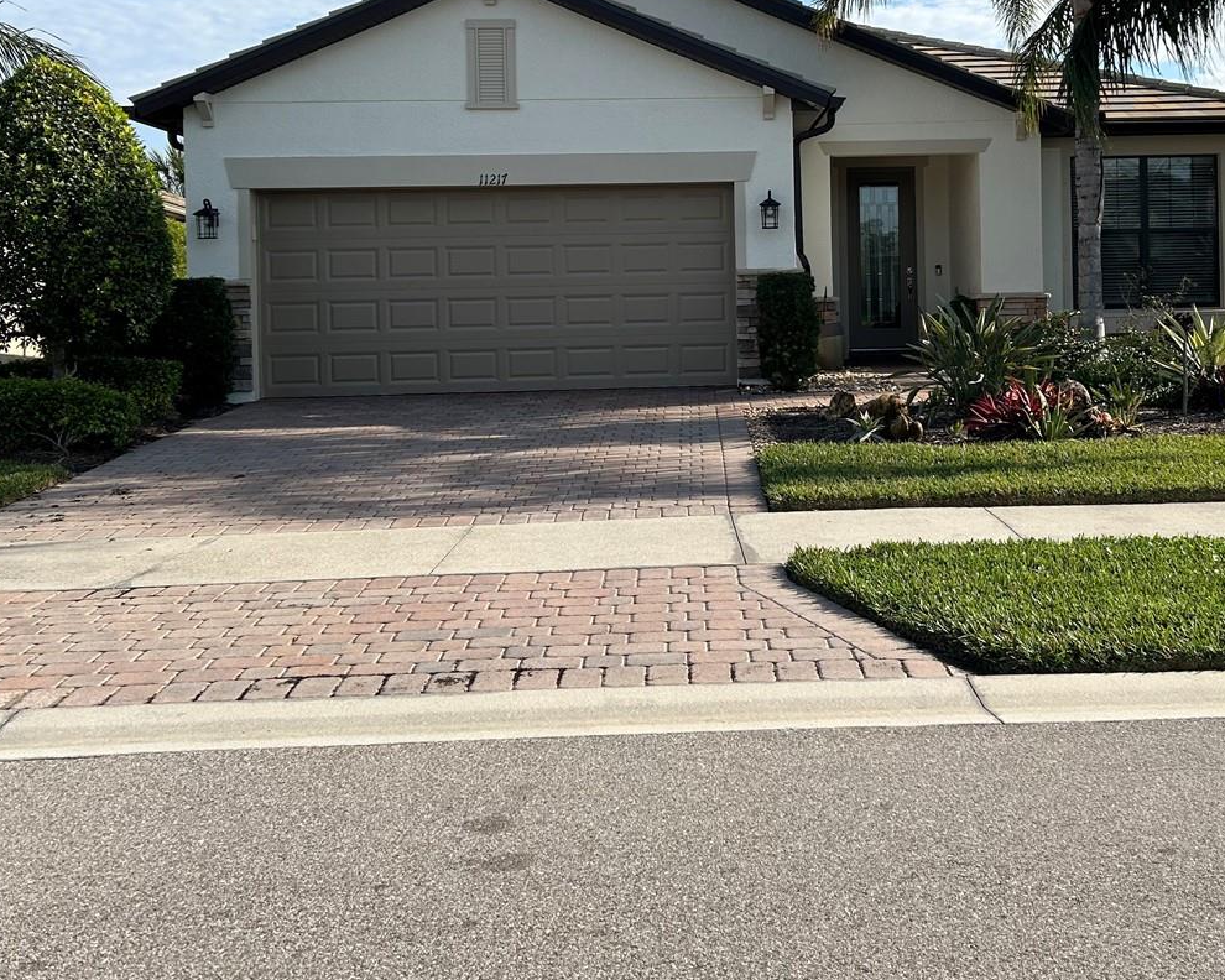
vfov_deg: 35.9
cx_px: 757
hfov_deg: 44.5
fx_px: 1486
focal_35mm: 41
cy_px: 276
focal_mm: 5.7
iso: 50
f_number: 1.5
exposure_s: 1/3704
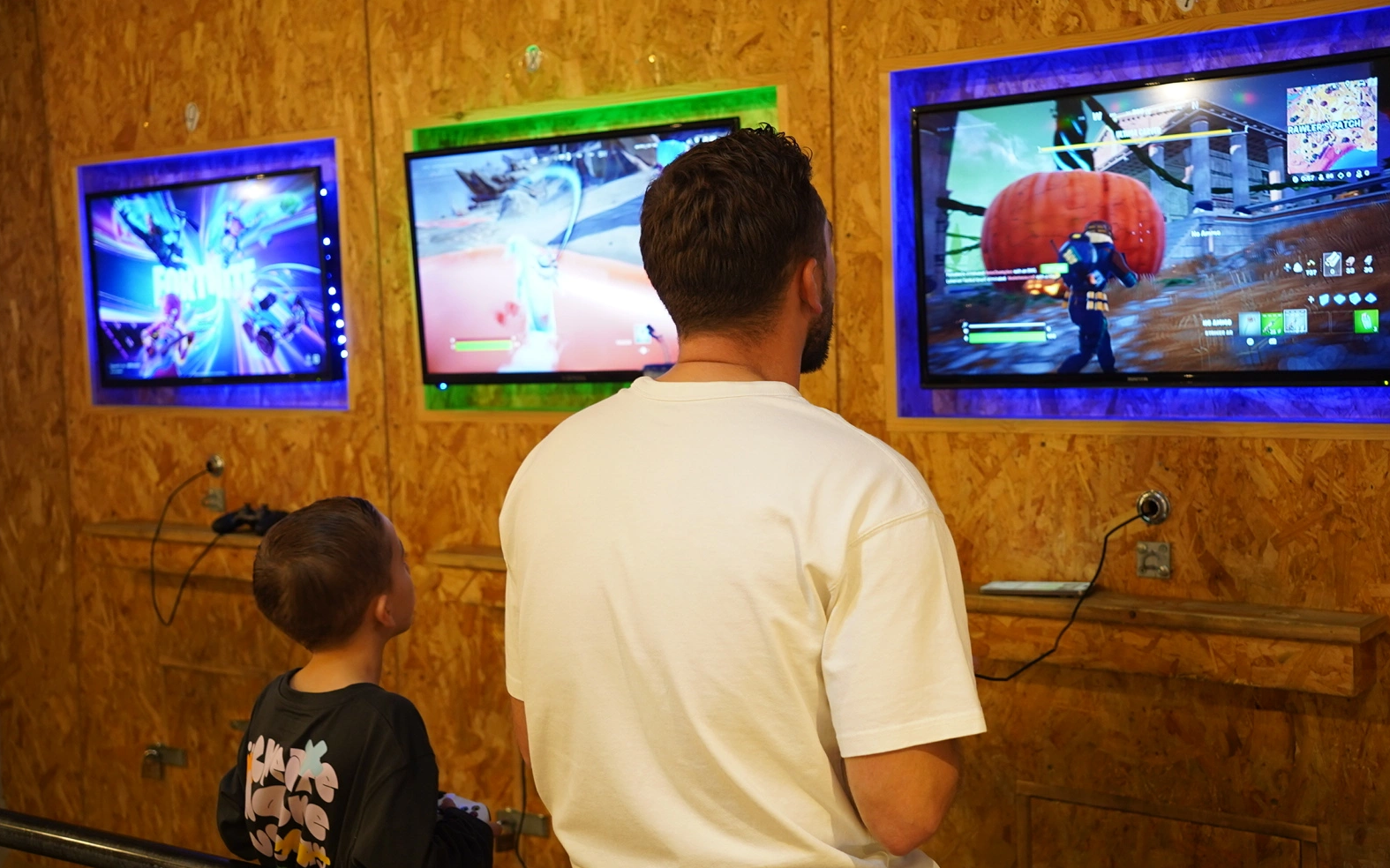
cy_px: 434
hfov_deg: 44.4
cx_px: 696
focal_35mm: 45
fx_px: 1705
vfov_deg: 28.6
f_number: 2.8
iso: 640
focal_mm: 28.7
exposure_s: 1/30
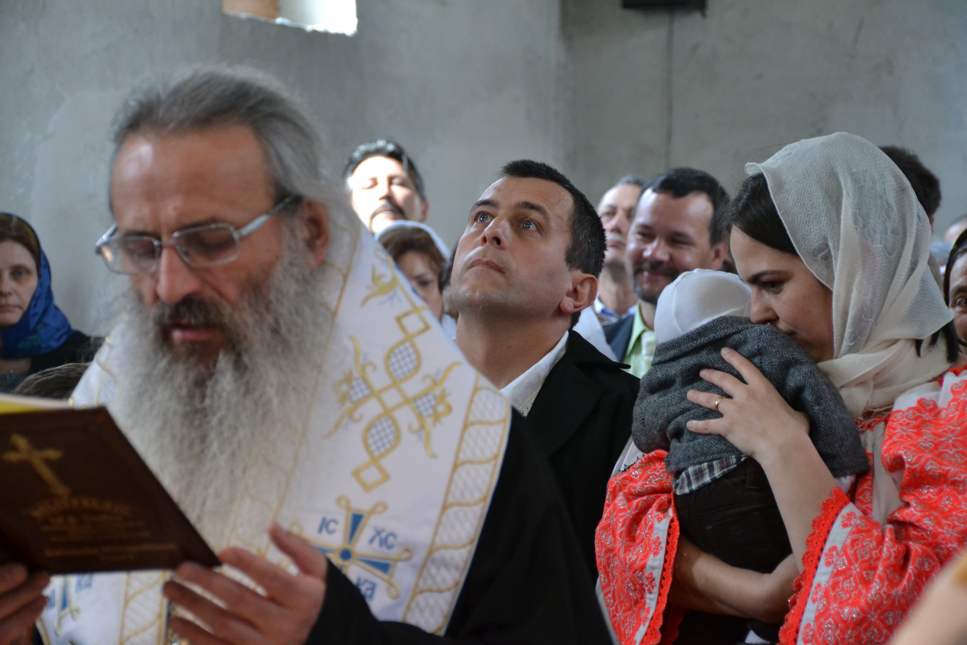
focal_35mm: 128
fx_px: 3425
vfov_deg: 10.8
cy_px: 322
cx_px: 484
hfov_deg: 16.1
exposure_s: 1/80
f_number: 5.3
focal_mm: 85
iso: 1600
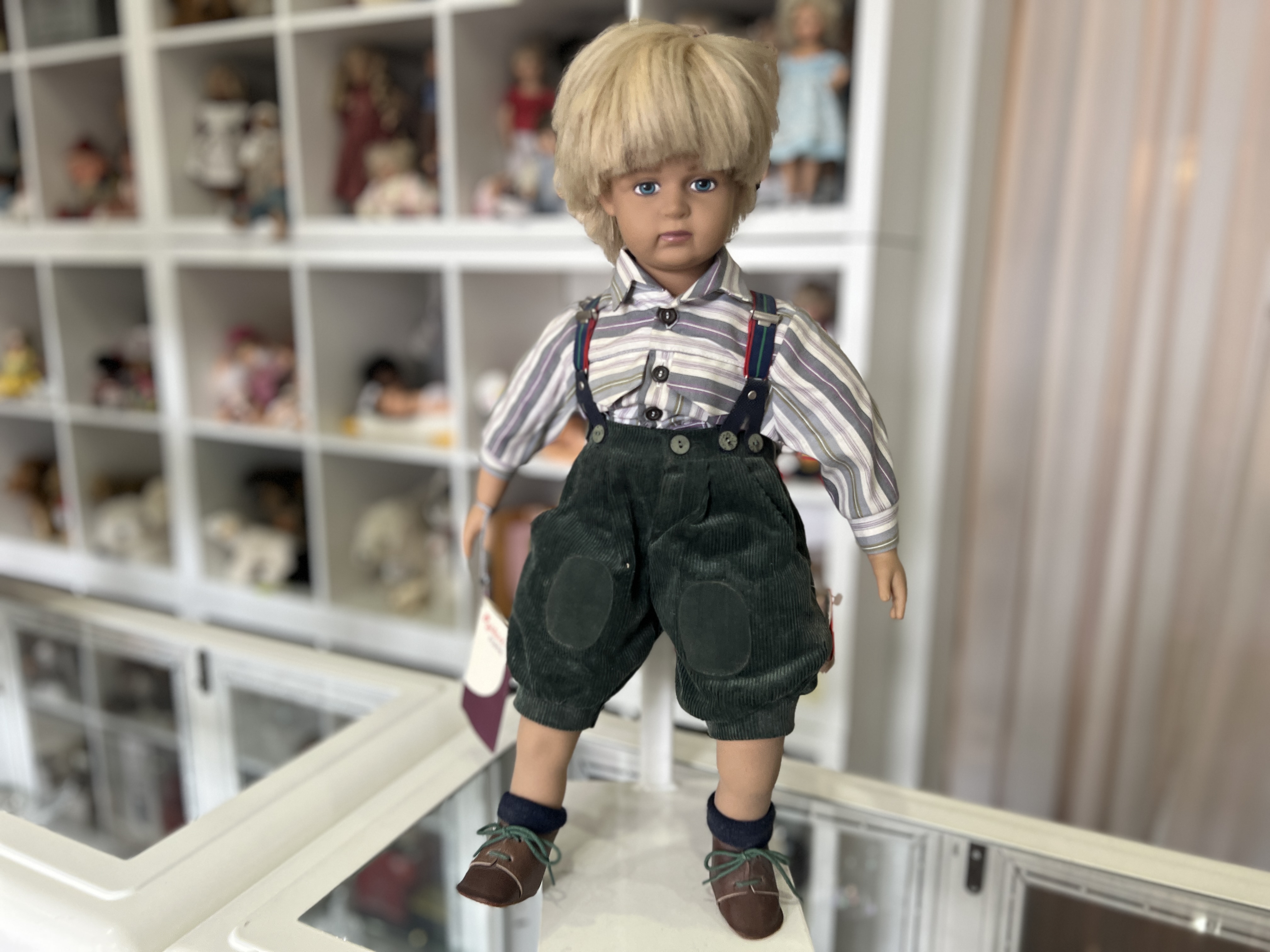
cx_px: 635
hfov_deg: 67.3
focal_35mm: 26
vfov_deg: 53.1
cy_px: 476
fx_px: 954
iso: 160
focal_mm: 5.7
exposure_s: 1/59
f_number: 1.5
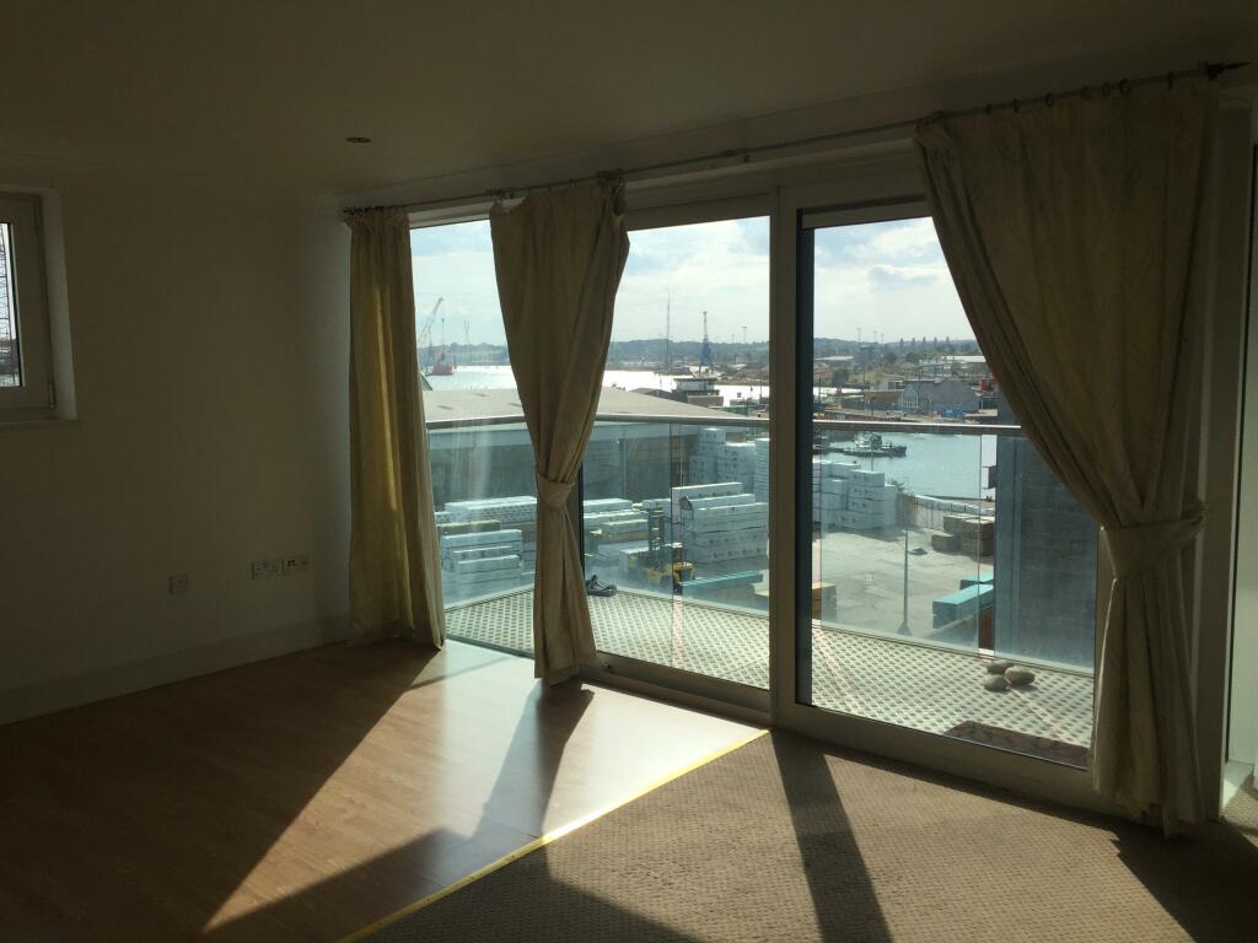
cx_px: 629
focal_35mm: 29
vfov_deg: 48.2
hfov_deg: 61.7
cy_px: 472
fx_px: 1054
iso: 32
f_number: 2.2
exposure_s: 1/2475
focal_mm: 4.15
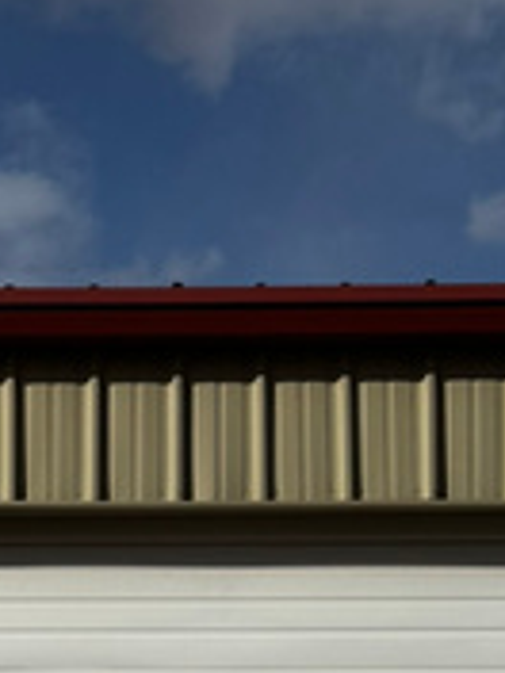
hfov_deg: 14.0
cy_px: 658
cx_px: 122
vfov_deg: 18.3
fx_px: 2042
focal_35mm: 105
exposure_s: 1/12346
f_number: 1.78
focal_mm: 6.76
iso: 80
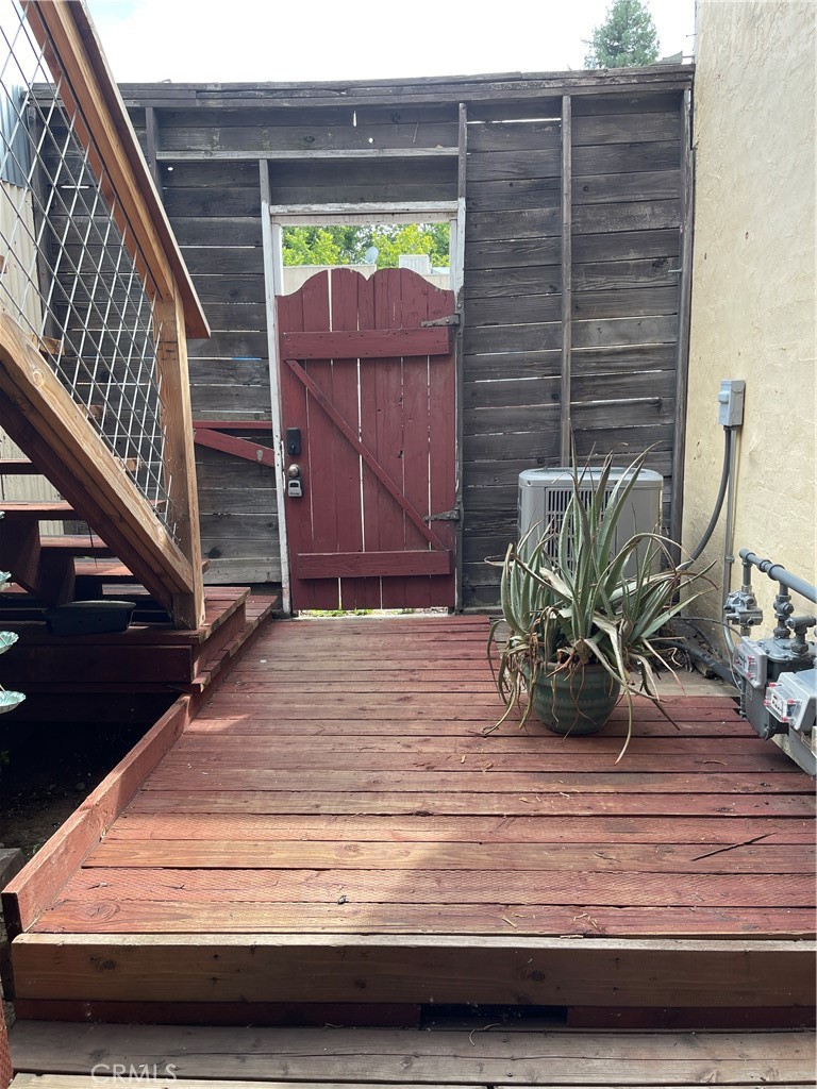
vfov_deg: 67.3
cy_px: 544
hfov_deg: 53.1
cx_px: 408
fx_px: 818
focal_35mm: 26
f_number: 1.6
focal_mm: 5.1
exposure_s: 1/272
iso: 32
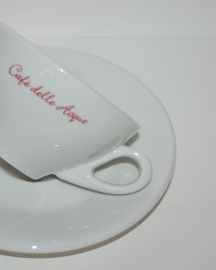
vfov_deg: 12.9
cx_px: 33
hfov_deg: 10.3
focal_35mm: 149
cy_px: 135
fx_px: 1191
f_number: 5.6
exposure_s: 1/60
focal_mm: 70
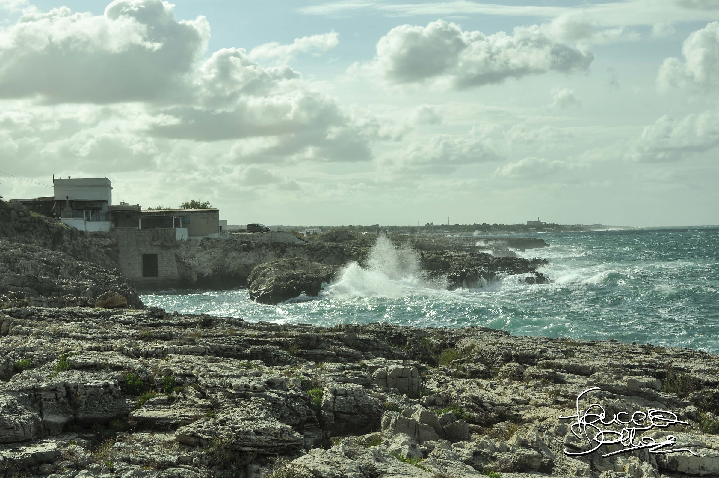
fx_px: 1047
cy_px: 239
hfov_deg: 37.9
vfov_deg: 25.7
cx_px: 360
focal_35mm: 52
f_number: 13
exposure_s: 1/640
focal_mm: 35
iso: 200
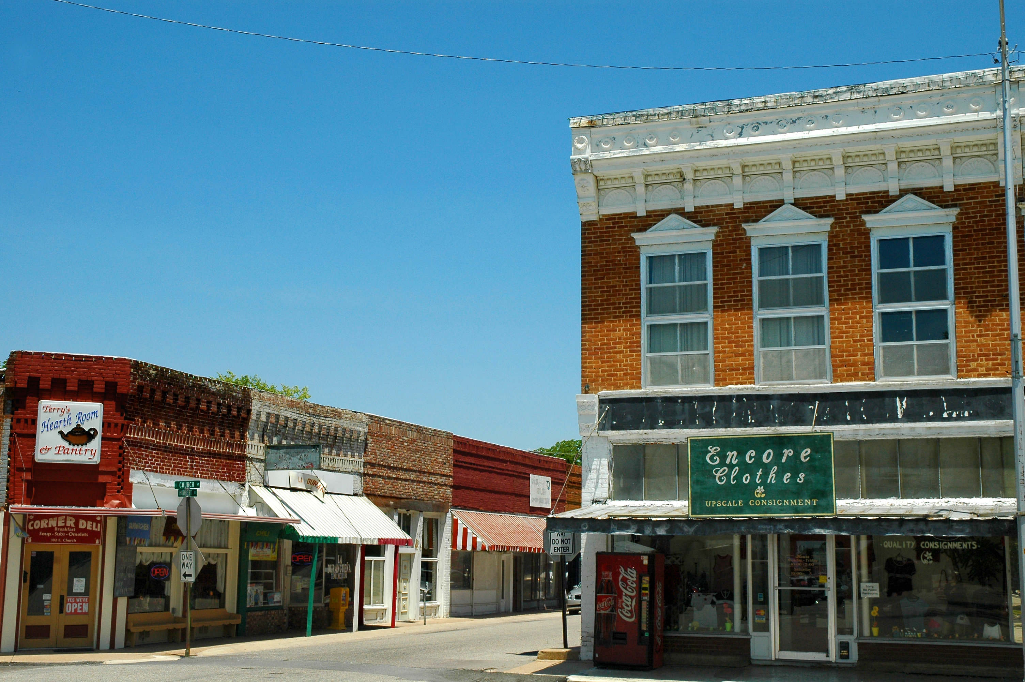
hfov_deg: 38.9
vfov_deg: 26.4
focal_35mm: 51
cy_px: 341
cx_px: 512
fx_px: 1451
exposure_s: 1/500
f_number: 11
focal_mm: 34
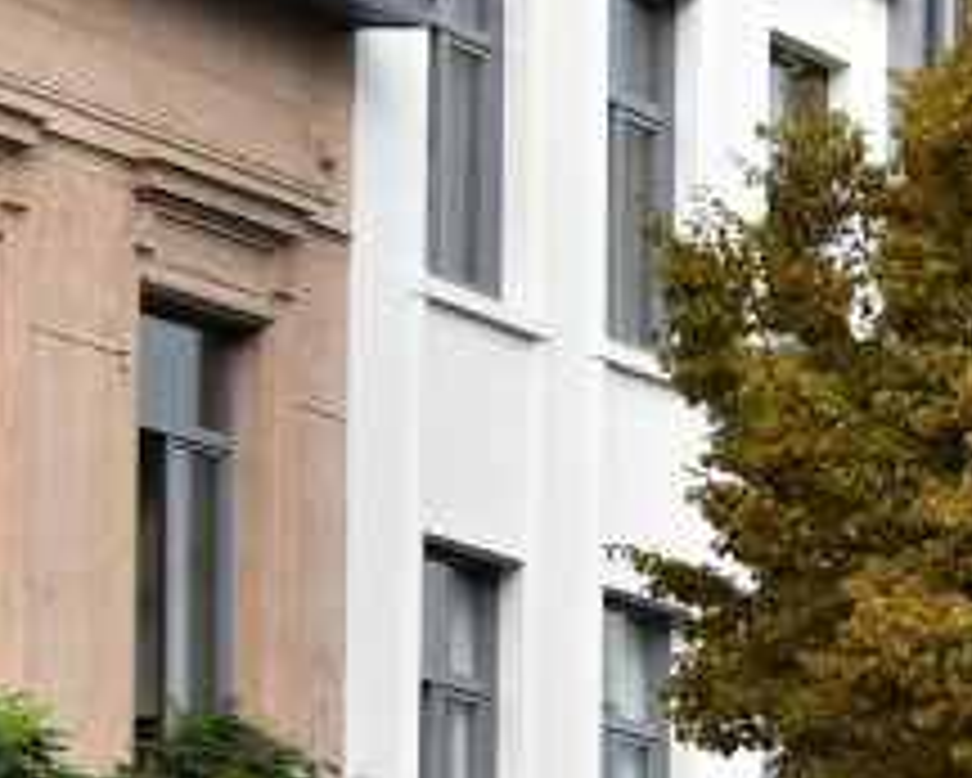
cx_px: 1544
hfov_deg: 8.0
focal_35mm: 237
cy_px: 1297
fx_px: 6821
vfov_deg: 6.4
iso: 320
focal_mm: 28
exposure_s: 1/320
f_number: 7.1
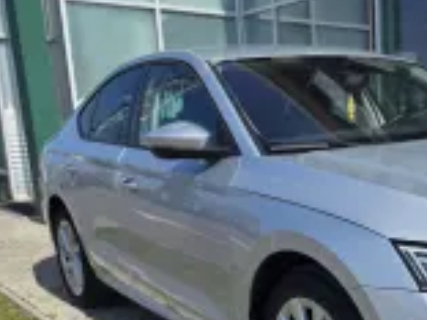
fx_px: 654
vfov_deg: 26.8
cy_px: 271
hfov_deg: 34.0
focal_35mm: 53
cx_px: 391
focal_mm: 6.3
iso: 80
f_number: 1.7
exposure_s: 1/5296
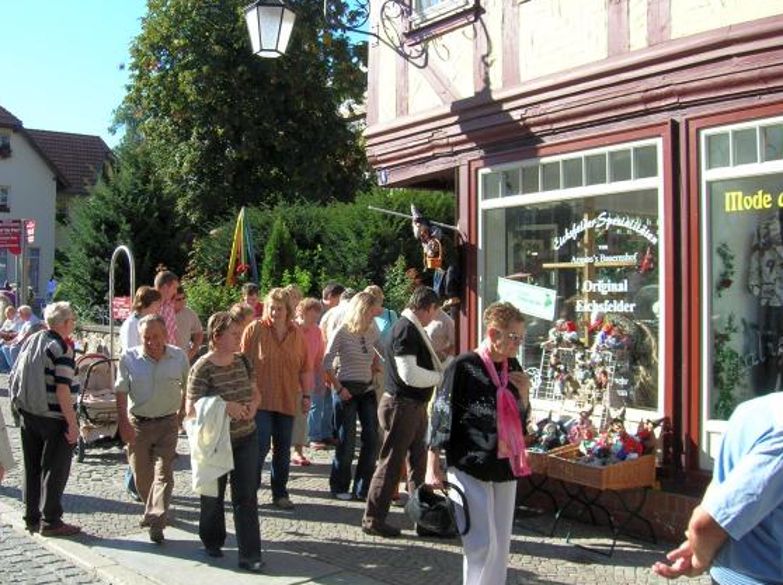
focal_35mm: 39
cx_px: 338
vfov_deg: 36.7
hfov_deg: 47.8
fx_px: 881
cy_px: 274
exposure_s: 1/165
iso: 50
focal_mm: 5.7
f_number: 4.9
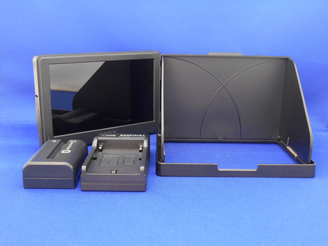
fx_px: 388
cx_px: 164
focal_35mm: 41
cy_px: 123
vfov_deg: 35.1
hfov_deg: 45.8
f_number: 3.9
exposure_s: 1
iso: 80
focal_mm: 7.2
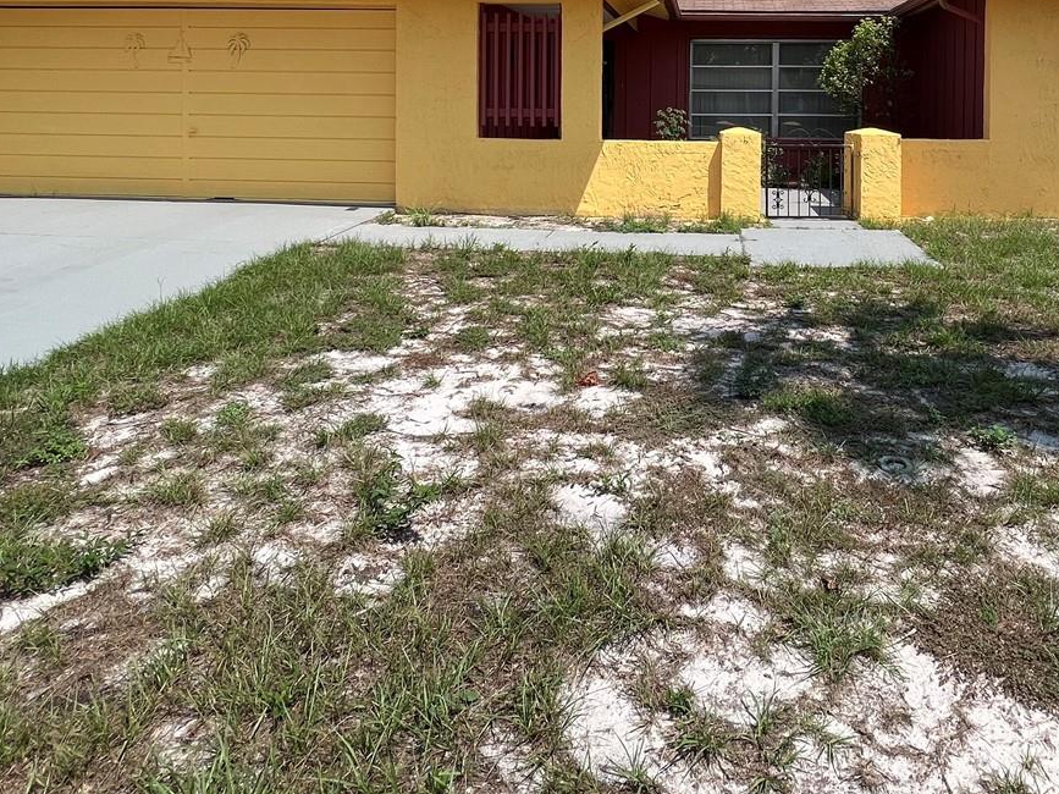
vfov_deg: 52.1
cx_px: 666
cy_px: 128
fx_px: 734
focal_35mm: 24
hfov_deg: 70.4
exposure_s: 1/1531
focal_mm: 1.57
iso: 32
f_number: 1.8
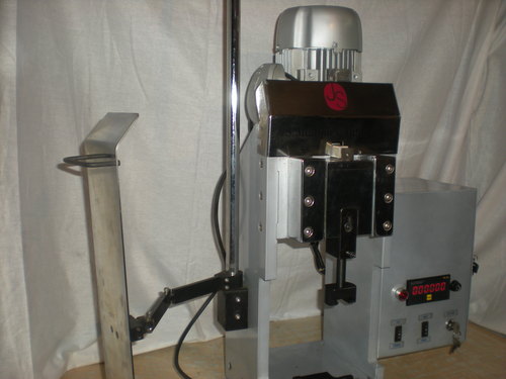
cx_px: 253
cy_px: 190
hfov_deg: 49.0
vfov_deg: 37.7
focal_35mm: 38
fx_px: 555
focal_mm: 6.3
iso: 64
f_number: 3.1
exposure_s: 1/60
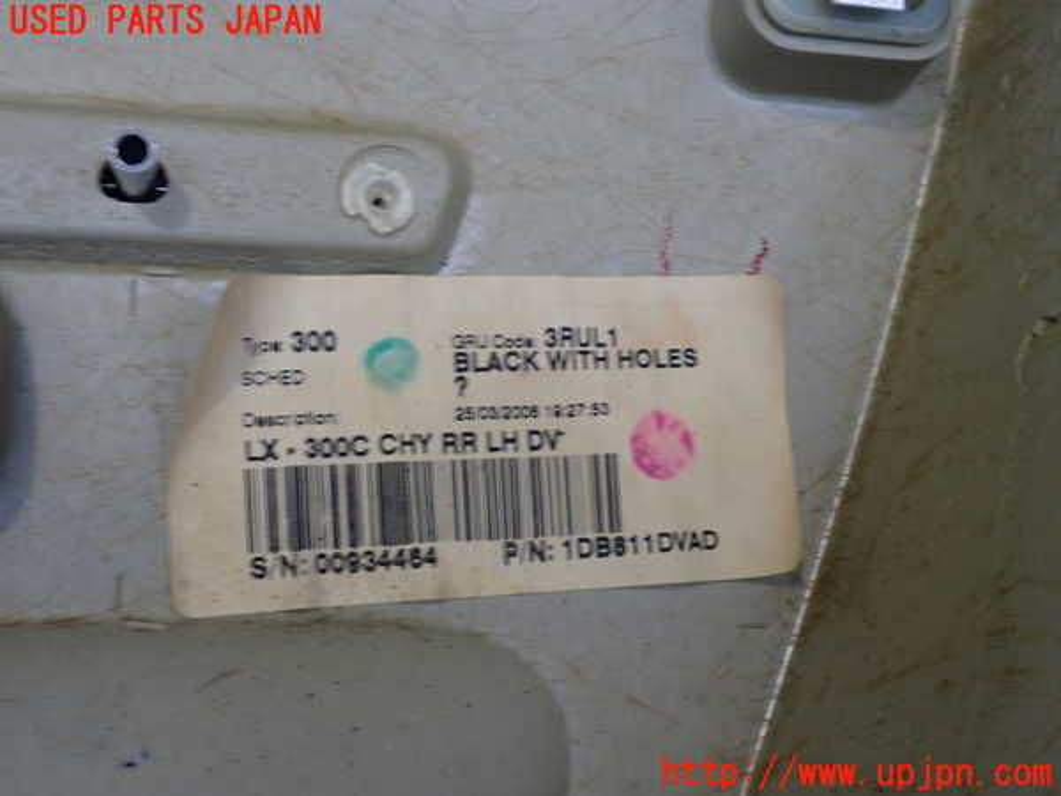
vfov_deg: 35.1
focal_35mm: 41
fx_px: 1257
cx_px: 530
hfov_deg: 45.8
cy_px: 398
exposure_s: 1/40
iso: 200
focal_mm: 7.31
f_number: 2.8
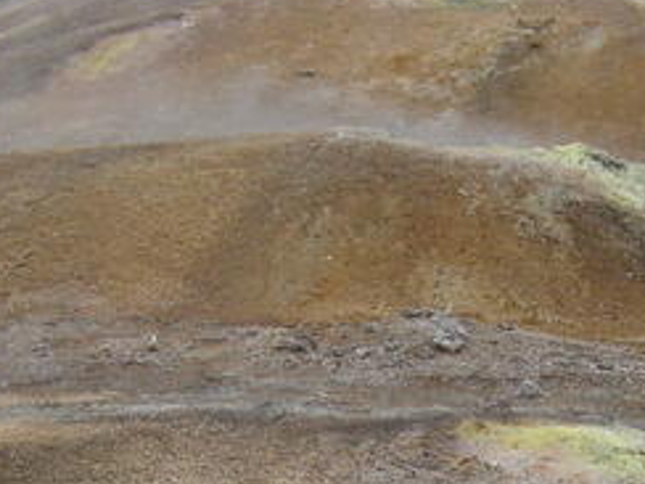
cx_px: 518
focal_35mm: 147
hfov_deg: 13.4
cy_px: 577
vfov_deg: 9.9
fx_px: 2739
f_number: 5.4
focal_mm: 7.5
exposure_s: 1/215
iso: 100
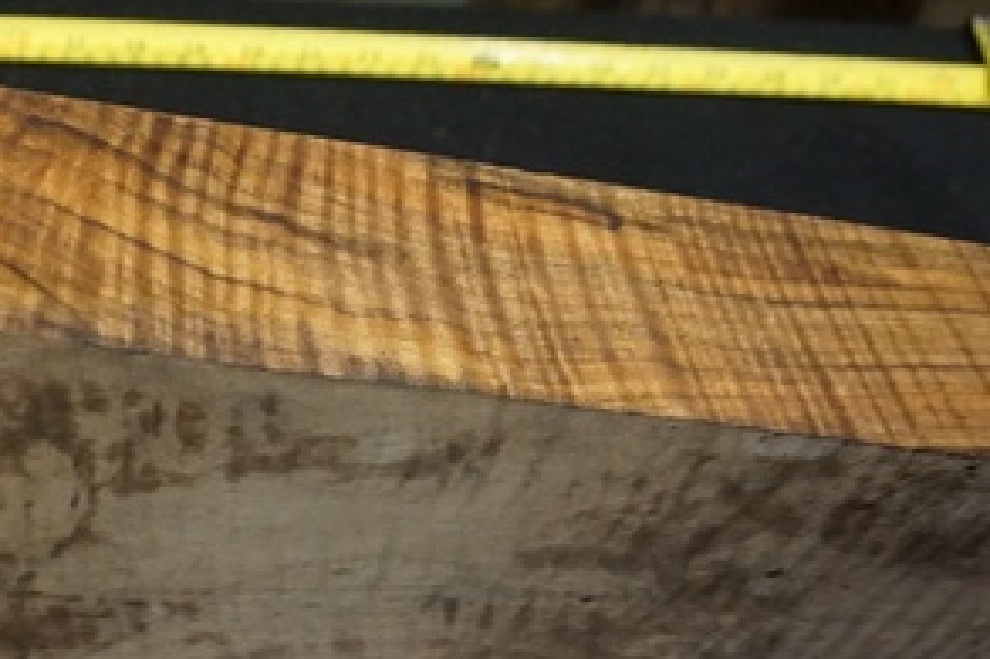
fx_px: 1622
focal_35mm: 59
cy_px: 591
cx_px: 5
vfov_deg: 22.4
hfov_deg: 31.5
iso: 2000
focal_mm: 16
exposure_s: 1/160
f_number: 3.5
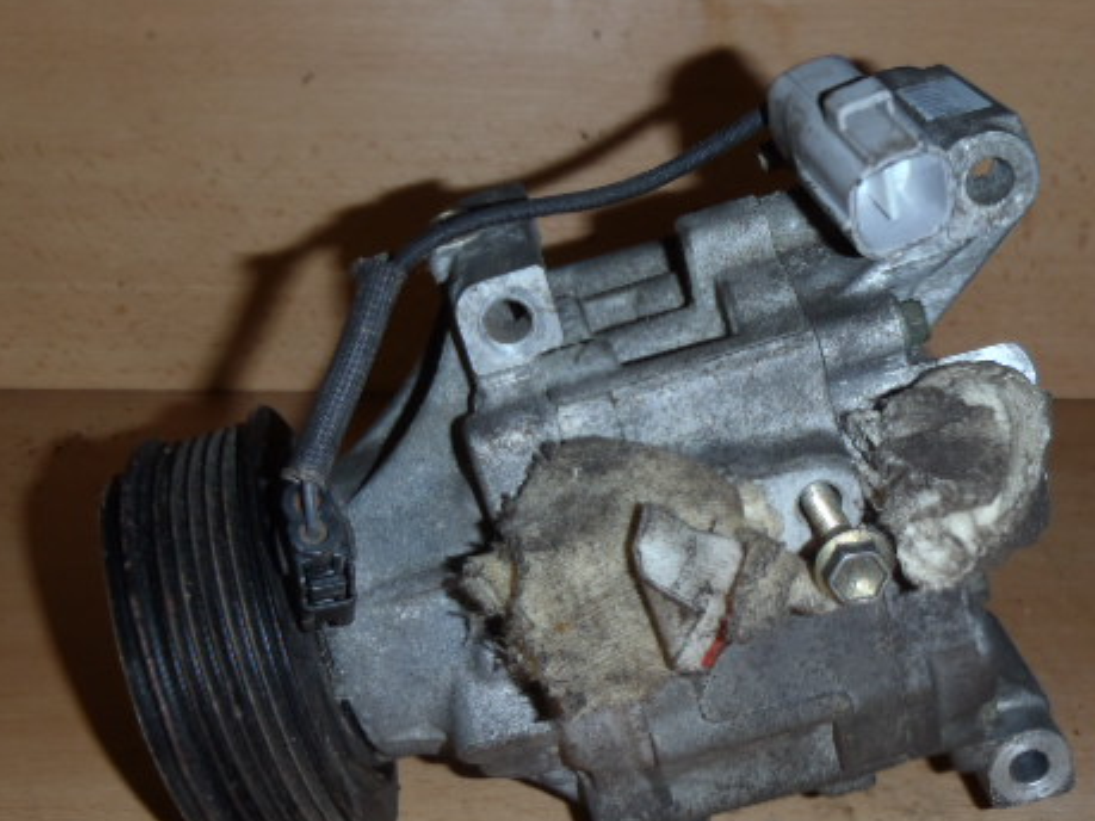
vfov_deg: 27.4
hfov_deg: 36.2
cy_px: 523
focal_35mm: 53
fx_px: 1676
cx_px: 525
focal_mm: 6.83
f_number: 4.6
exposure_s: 1/40
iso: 100
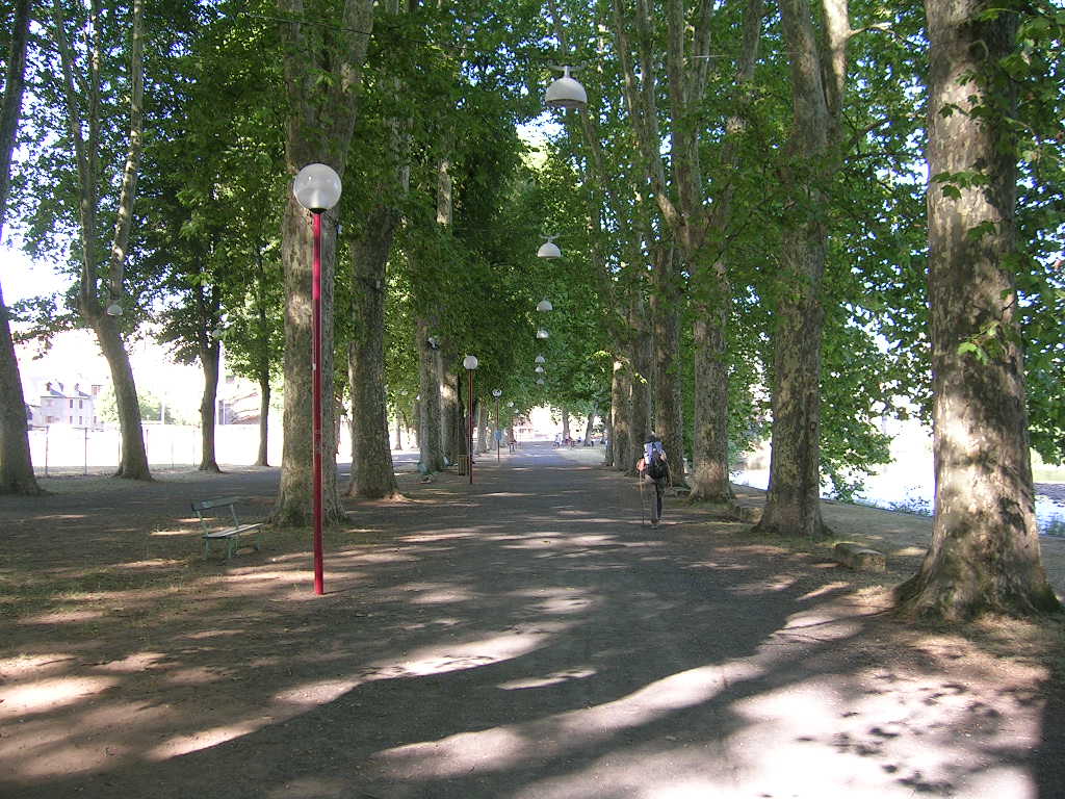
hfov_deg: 52.6
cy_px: 400
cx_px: 532
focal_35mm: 35
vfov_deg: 40.7
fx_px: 1077
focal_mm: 5.4
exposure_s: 1/73.6
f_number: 2.8
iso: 50
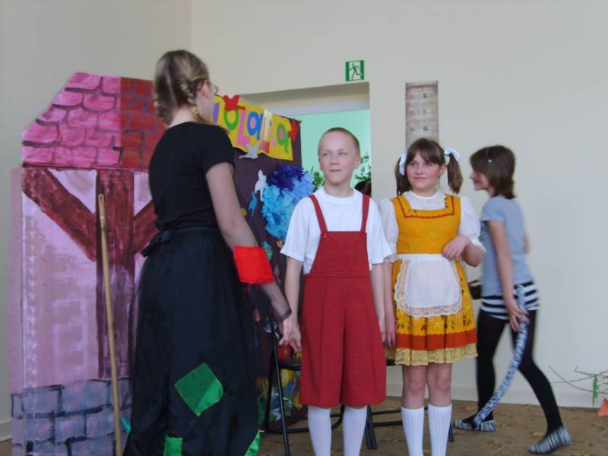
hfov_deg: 43.9
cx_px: 304
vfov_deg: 33.6
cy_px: 228
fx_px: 755
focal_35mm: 43
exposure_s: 1/45
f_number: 3
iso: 133
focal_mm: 7.2
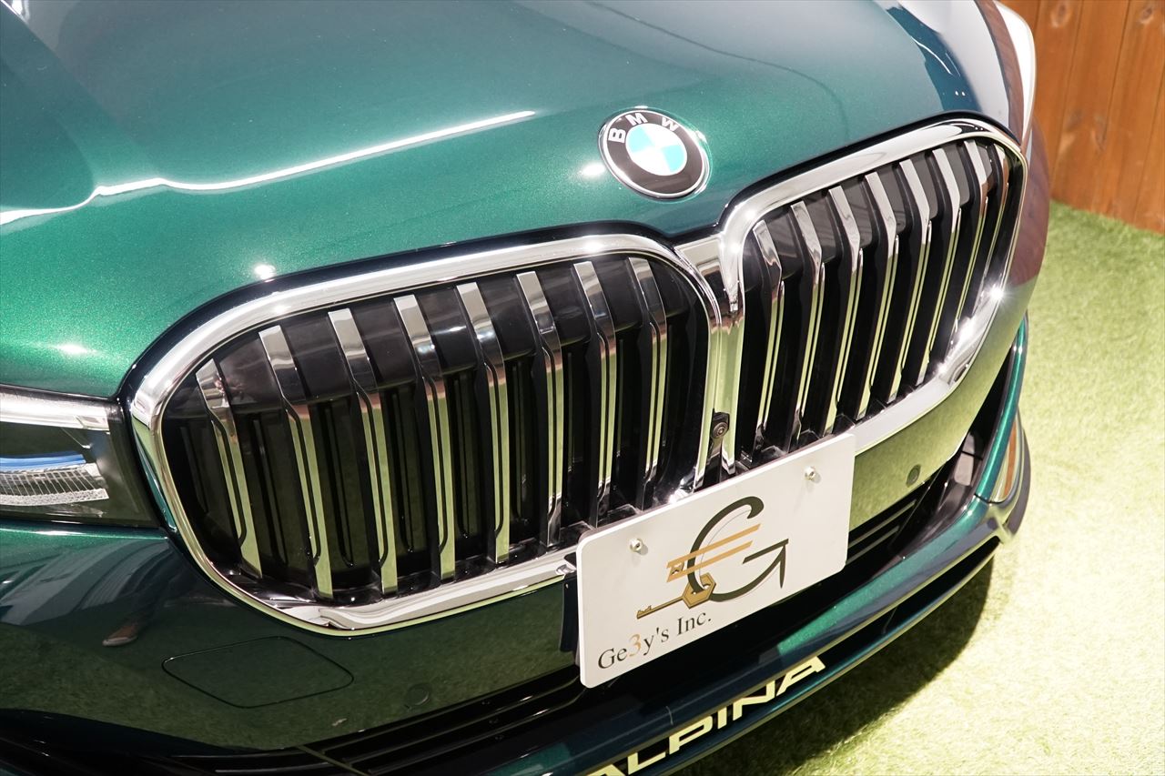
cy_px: 388
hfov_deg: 55.8
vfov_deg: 38.9
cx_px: 582
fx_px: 1100
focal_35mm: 34
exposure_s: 1/60
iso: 1600
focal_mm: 23
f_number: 4
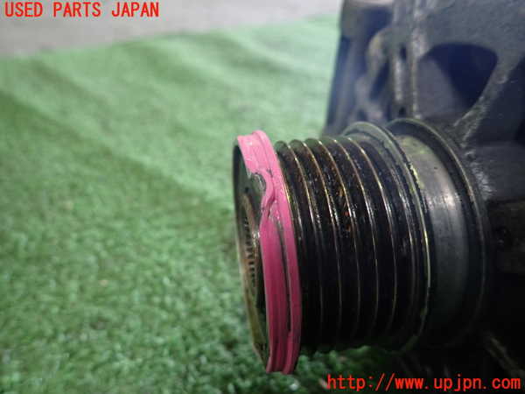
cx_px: 262
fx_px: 379
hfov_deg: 69.4
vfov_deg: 54.9
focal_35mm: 25
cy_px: 197
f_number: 2
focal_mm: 4.5
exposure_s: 1/30
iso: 250
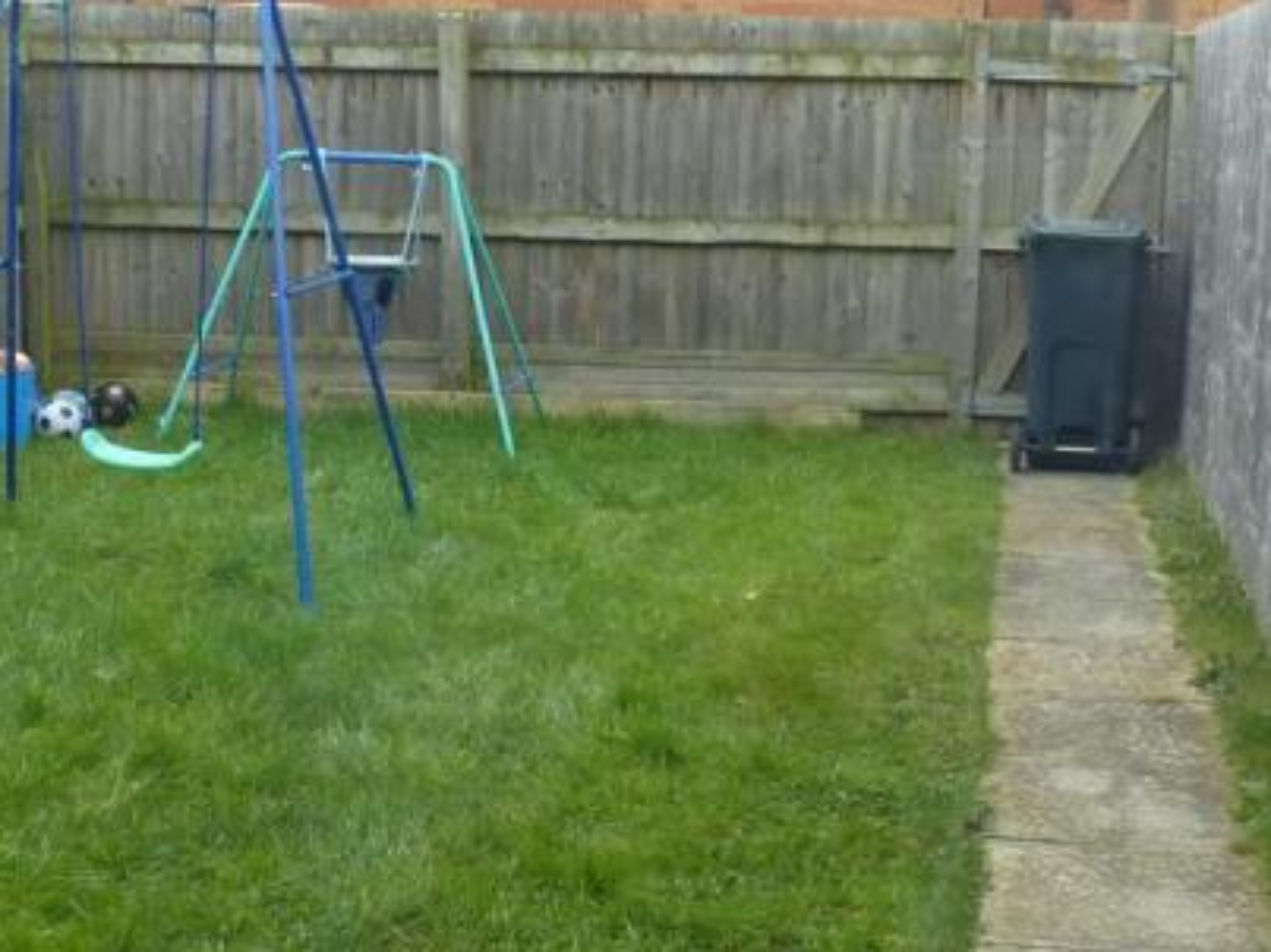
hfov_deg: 31.3
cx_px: 893
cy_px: 451
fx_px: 2239
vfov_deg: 24.0
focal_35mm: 61
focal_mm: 4.3
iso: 100
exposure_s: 1/125
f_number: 4
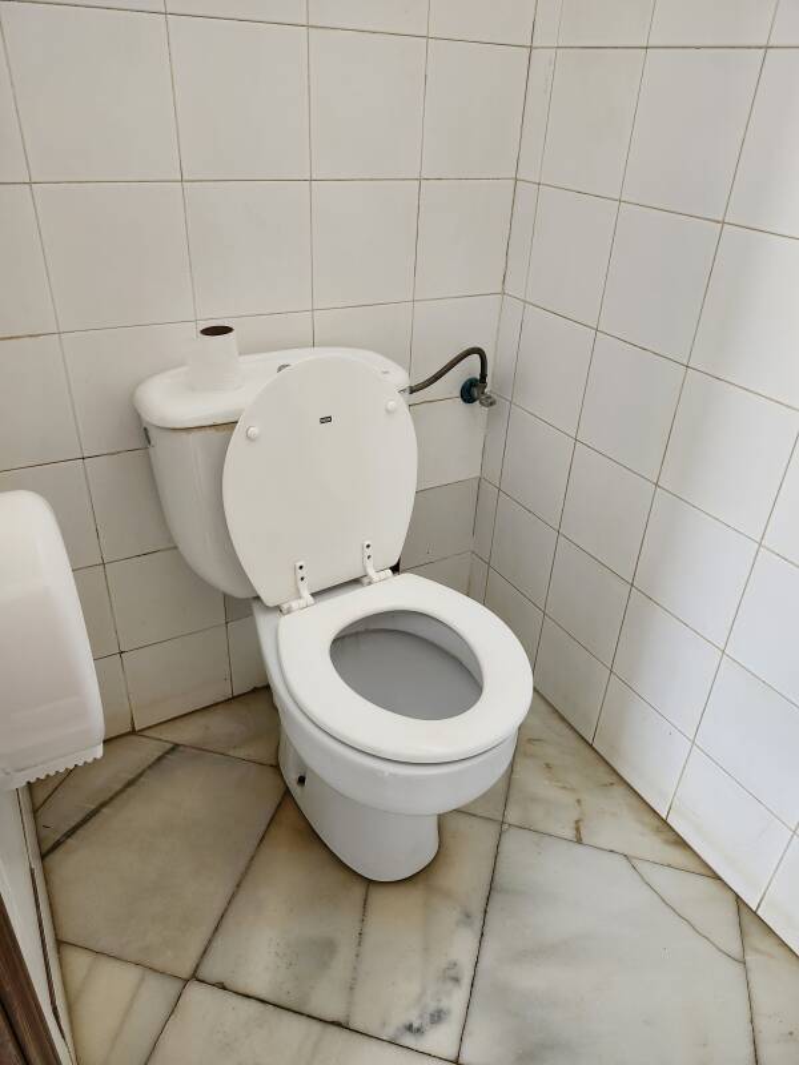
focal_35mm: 23
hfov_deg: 58.9
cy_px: 532
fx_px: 708
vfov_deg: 73.9
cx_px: 400
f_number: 1.8
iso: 640
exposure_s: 1/40
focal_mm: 5.54
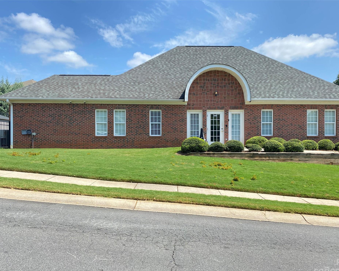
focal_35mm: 28
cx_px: 181
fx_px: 281
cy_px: 140
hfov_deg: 62.1
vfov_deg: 51.5
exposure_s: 1/1585
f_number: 1.8
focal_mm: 4.25
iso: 32
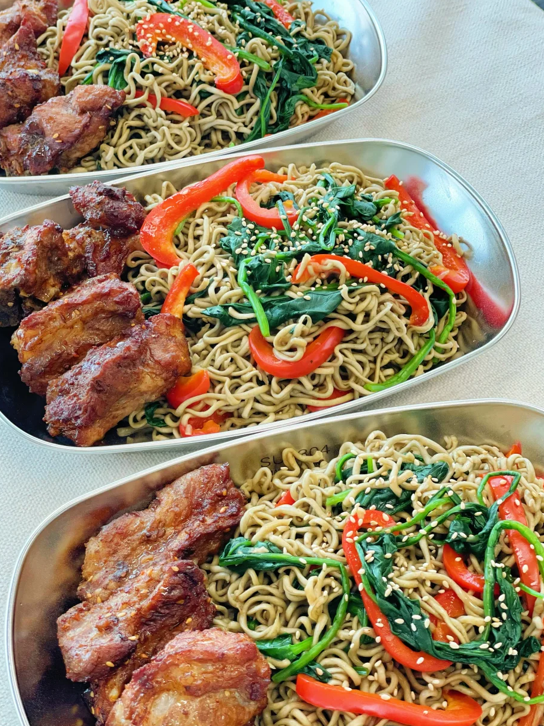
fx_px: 1299
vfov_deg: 31.2
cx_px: 279
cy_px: 396
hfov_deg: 23.6
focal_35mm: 62
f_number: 2
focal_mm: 6
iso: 80
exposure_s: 1/100
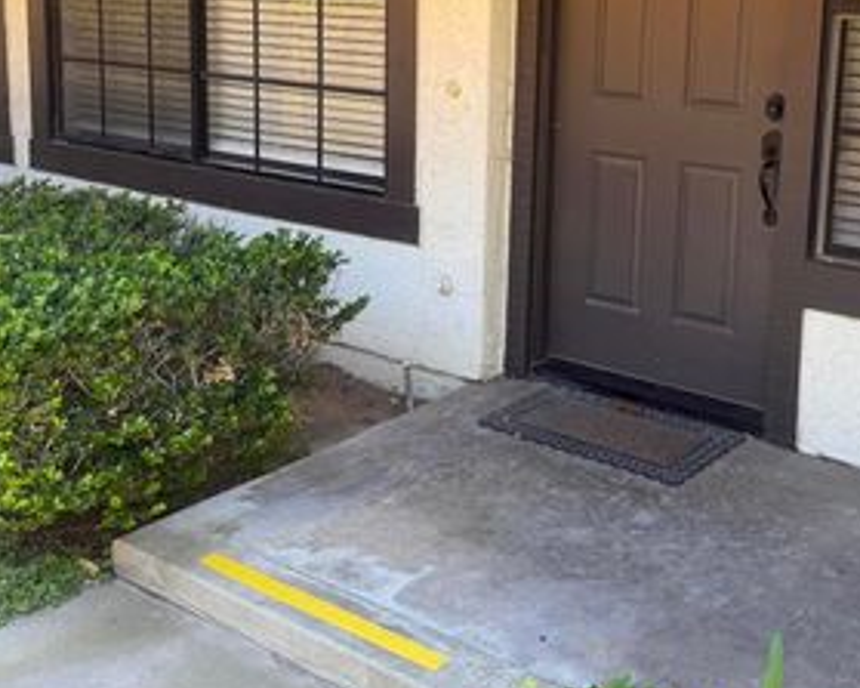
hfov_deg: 42.8
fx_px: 1069
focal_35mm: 42
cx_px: 616
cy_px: 171
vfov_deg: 34.9
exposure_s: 1/251
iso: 64
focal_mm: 6.76
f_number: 1.78
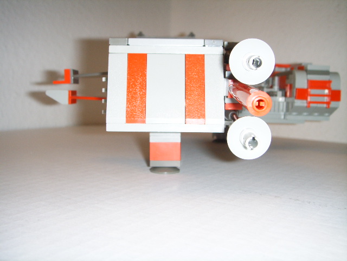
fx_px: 391
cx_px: 174
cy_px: 130
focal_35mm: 39
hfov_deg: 47.9
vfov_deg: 36.8
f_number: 3.5
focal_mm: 6.6
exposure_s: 1/45
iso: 100
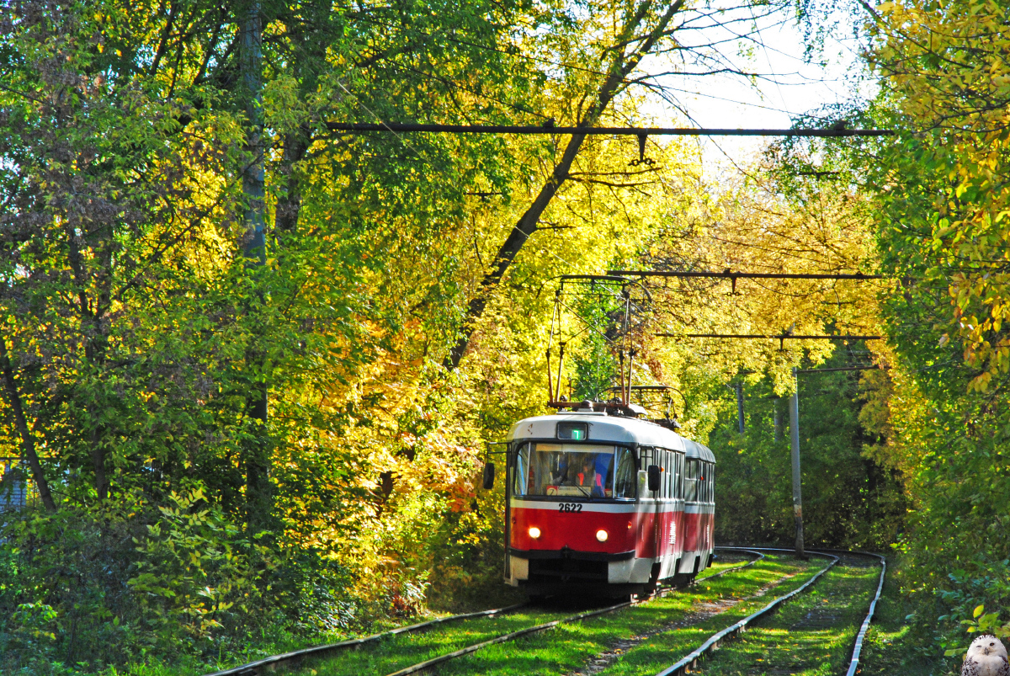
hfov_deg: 13.0
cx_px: 505
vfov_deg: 8.7
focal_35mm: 158
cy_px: 338
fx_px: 4424
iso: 400
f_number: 22
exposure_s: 1/30
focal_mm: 105
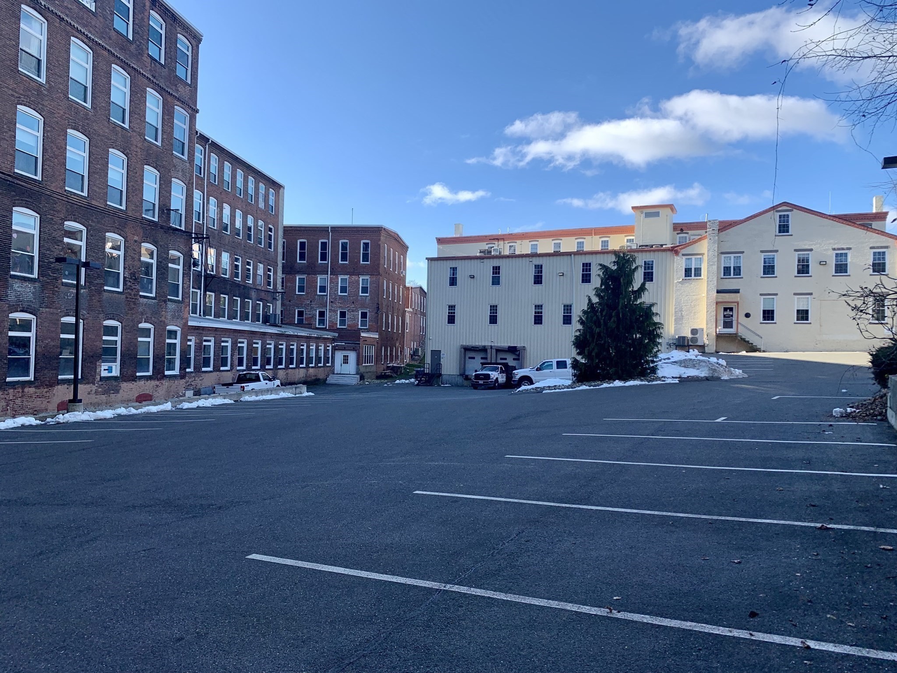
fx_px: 674
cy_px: 336
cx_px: 448
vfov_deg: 53.1
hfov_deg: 67.3
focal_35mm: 26
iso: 25
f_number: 1.8
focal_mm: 4.25
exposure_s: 1/936
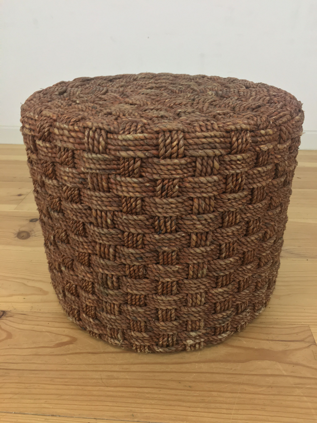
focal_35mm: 29
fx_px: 354
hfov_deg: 48.2
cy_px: 212
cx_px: 158
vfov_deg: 61.7
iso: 40
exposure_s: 1/33
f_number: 2.2
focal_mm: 4.15
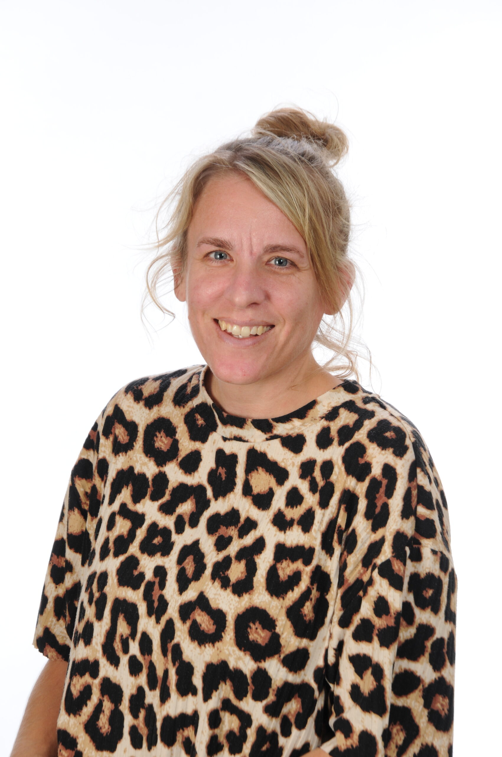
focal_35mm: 138
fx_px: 2894
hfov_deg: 9.9
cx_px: 251
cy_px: 378
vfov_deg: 14.9
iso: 200
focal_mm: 92
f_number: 11
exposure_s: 1/160
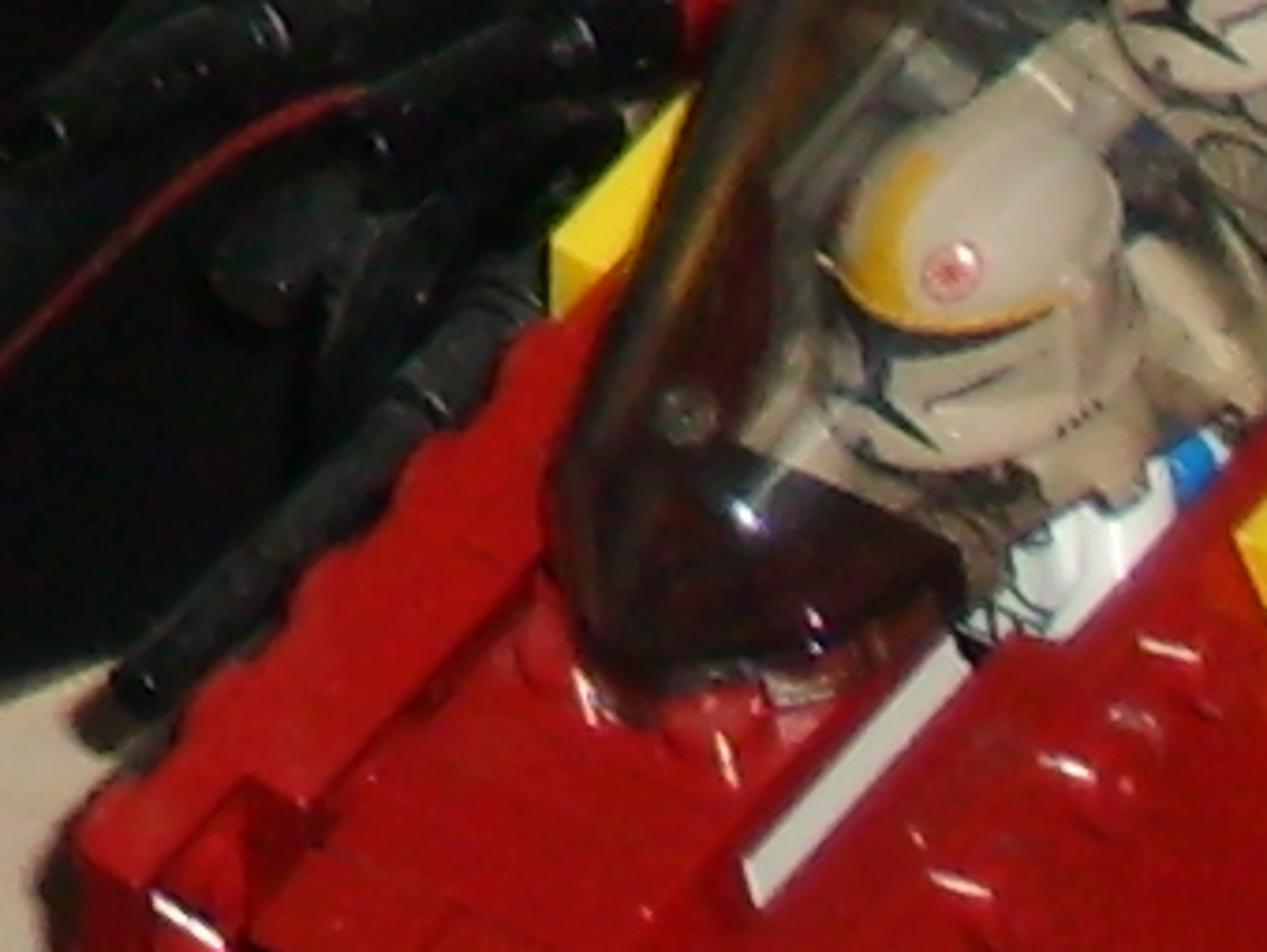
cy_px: -2501
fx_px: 16855
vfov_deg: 3.1
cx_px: -2672
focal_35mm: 460
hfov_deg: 4.1
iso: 100
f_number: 3.6
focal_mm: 10.3
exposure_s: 1/60
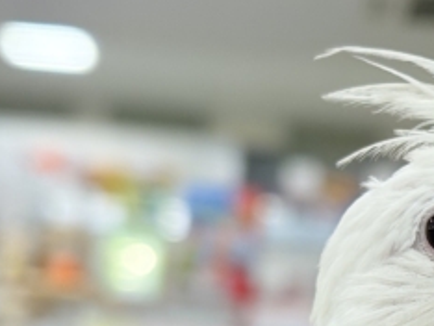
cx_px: 573
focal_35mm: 142
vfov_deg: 10.3
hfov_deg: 13.4
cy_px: 378
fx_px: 1782
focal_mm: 5.96
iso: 100
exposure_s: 1/100
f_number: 1.6
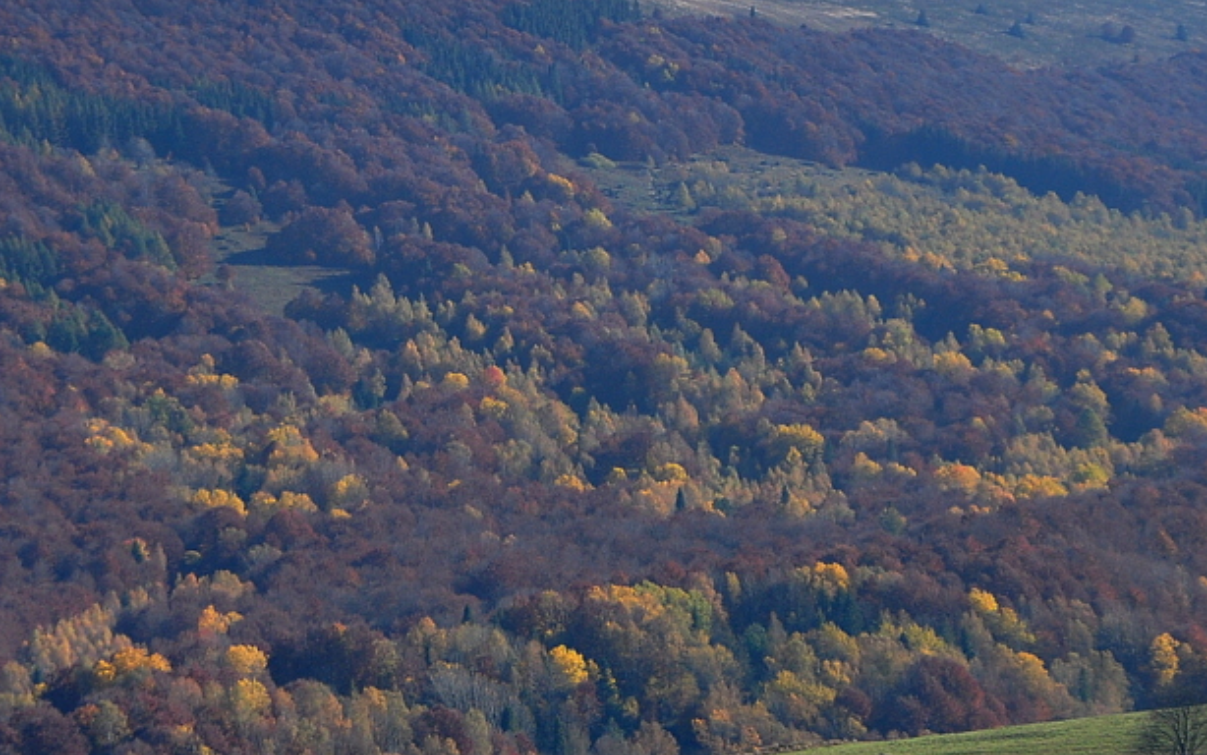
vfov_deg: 7.6
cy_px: 243
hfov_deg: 12.1
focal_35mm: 173
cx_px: 395
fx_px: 5692
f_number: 7.1
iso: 400
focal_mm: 58
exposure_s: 1/800
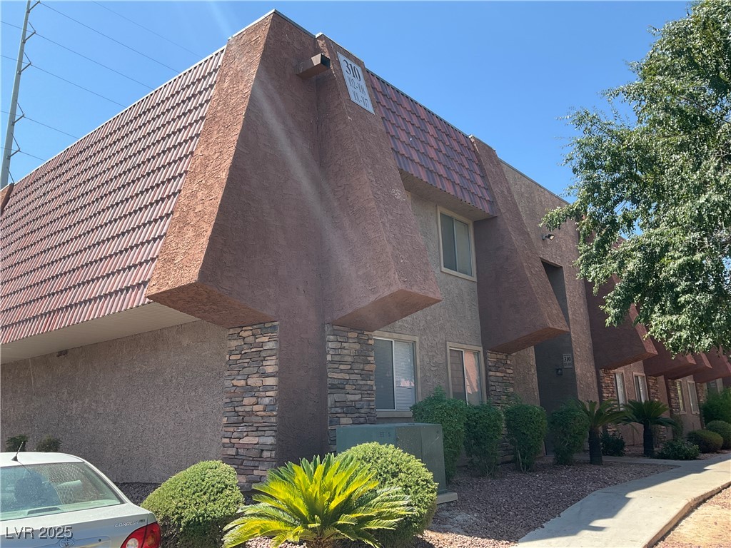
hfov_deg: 61.7
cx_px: 366
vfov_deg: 48.2
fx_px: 612
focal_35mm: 29
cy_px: 274
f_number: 1.8
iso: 25
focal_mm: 3
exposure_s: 1/929
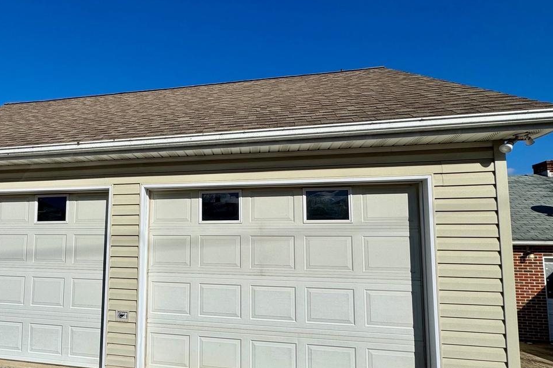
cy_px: 224
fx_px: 338
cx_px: 174
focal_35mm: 22
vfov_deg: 56.7
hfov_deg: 75.5
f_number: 2.2
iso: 40
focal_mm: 2.22
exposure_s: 1/5650
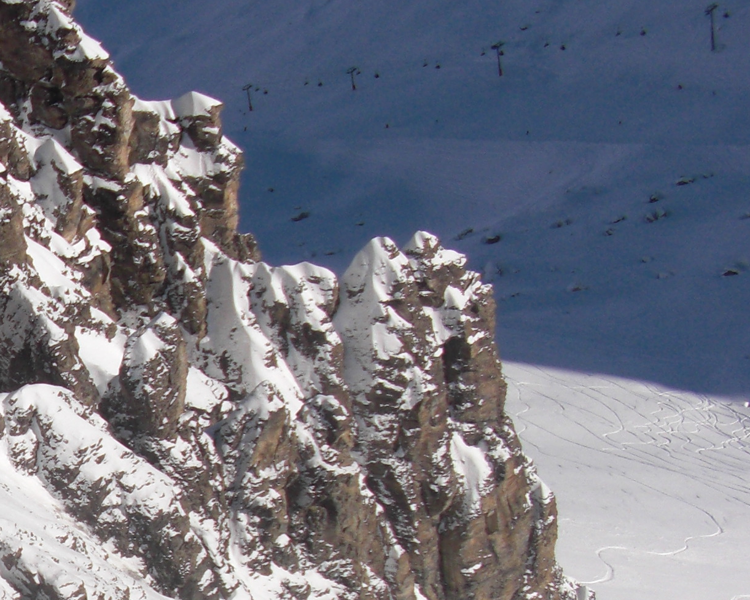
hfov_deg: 16.7
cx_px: -348
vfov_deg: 14.4
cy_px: 641
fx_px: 2331
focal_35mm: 105
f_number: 7.9
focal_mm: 6.3
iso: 50
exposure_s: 1/320
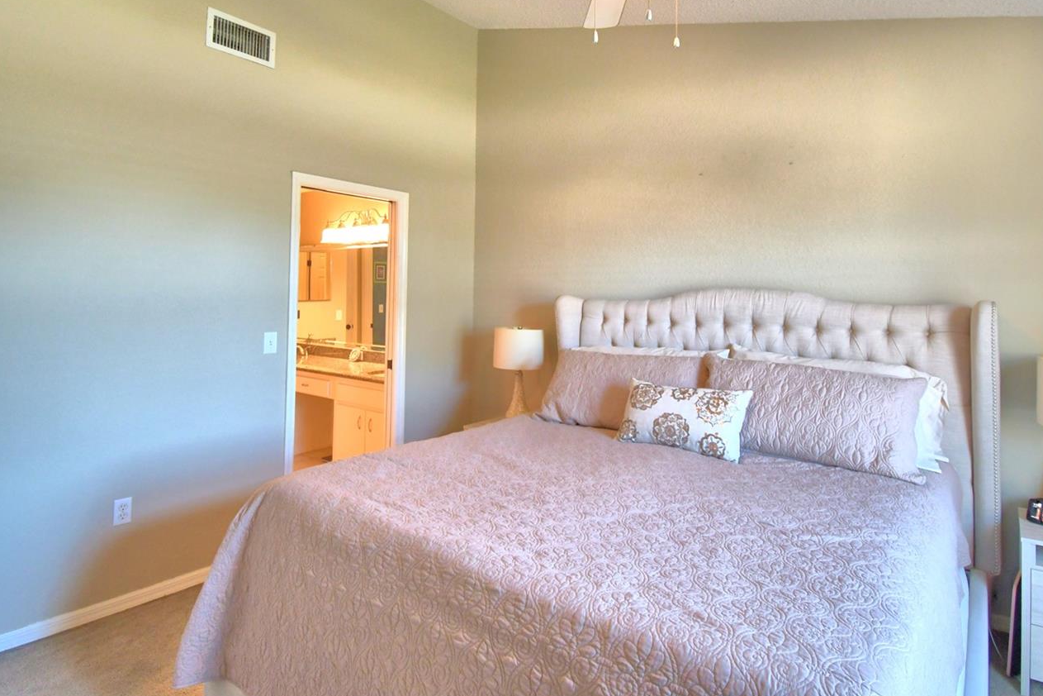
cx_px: 552
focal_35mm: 19
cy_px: 263
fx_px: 550
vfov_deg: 63.7
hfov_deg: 86.8
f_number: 4.5
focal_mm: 10
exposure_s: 1/30
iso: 800
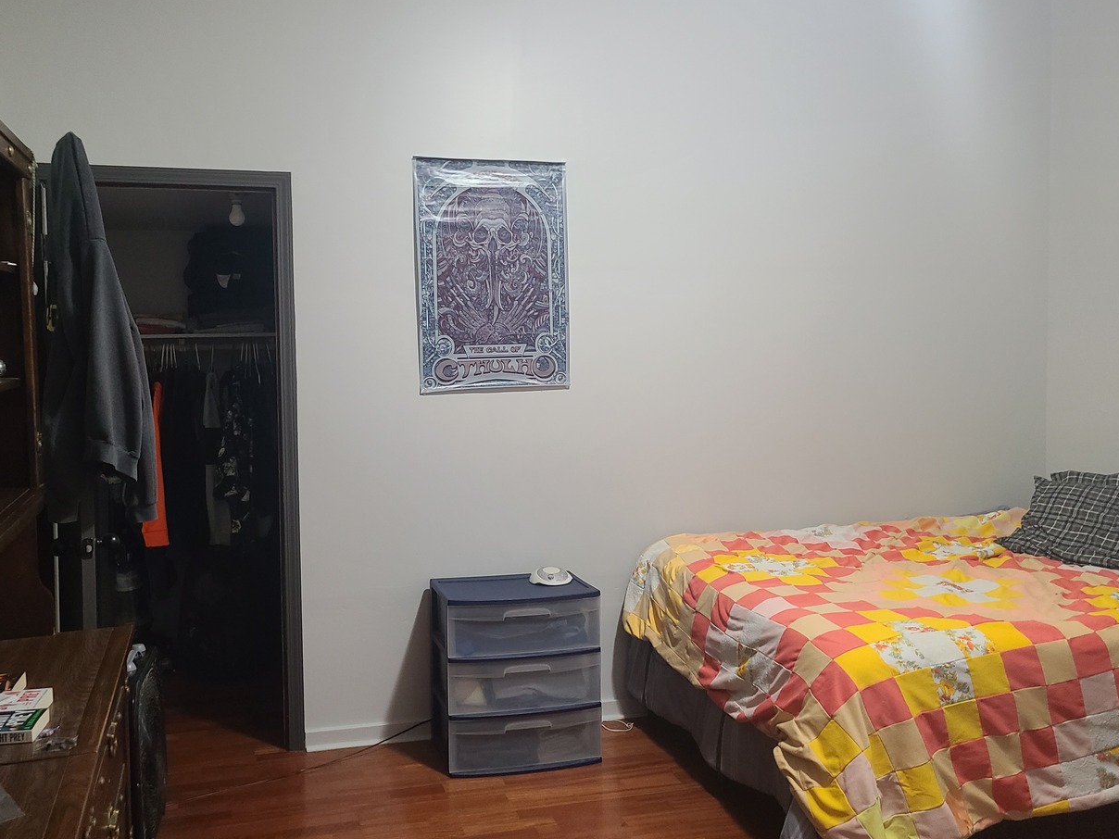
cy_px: 391
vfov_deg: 45.4
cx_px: 487
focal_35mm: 31
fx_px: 1002
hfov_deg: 58.2
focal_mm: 5.4
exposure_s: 1/40
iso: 640
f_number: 1.8
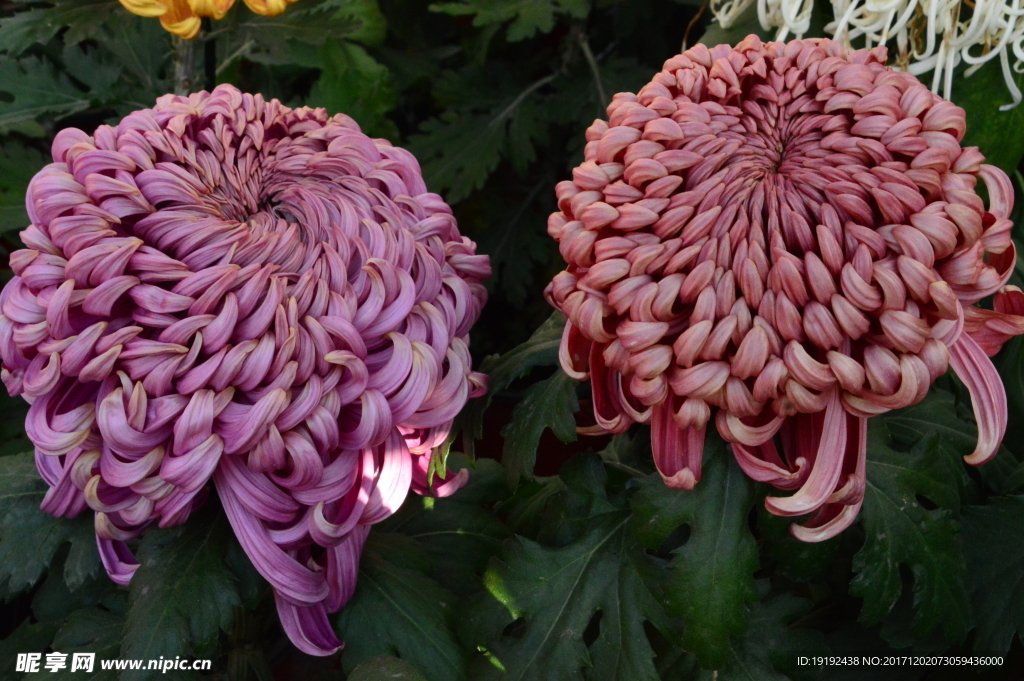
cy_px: 340
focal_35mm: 66
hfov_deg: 30.5
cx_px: 512
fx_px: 1876
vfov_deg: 20.6
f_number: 18
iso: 2500
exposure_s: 1/250
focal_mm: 44
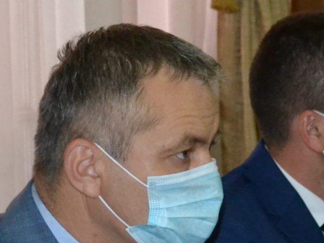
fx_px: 1731
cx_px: 525
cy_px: 197
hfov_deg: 10.2
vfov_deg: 8.0
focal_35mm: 185
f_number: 4.8
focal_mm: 32
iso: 3200
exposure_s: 1/60
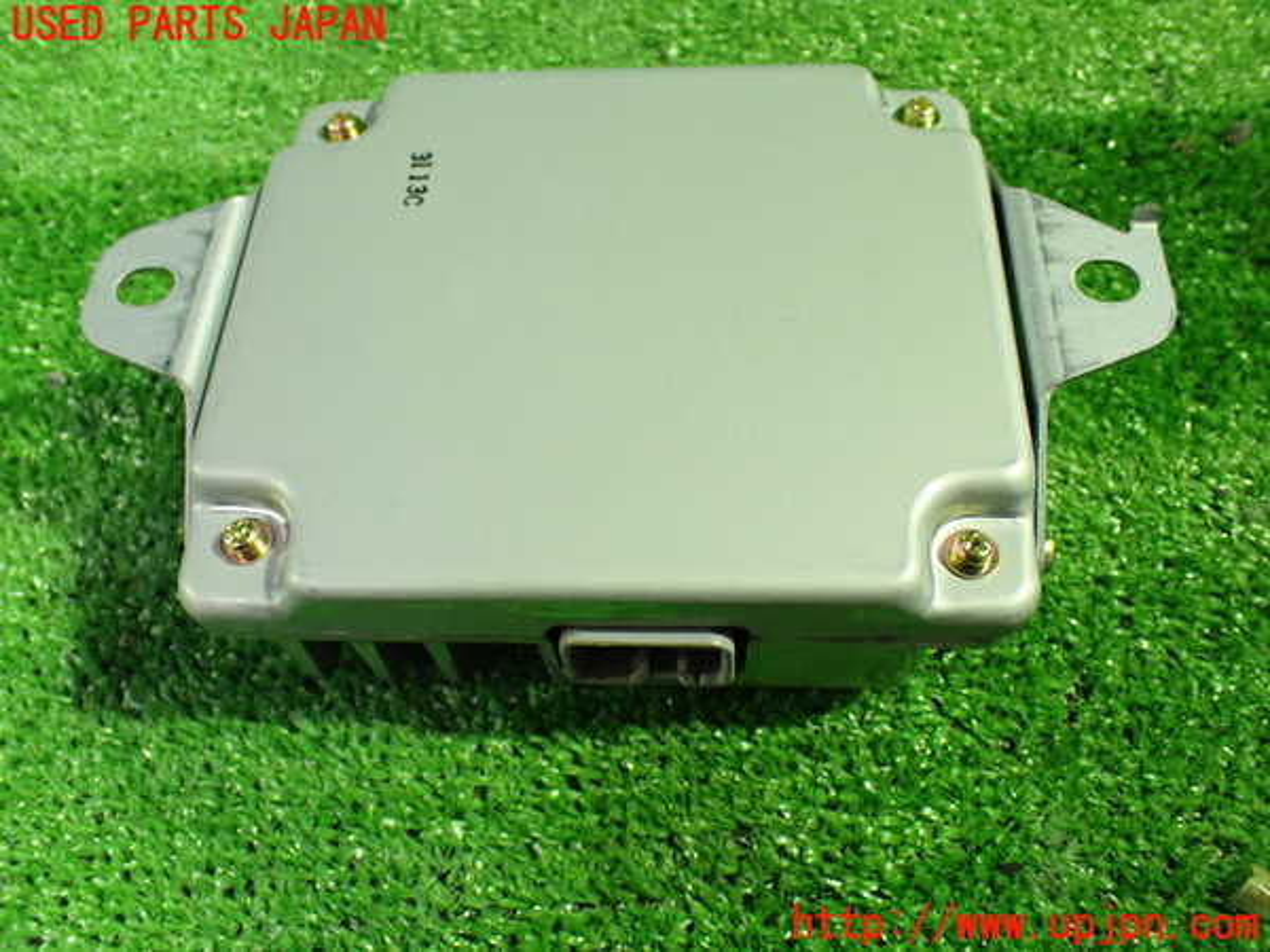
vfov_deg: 44.2
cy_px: 476
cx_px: 635
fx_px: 1174
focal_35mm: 32
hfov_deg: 56.8
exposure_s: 1/30
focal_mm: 5.79
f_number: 2.4
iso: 1000
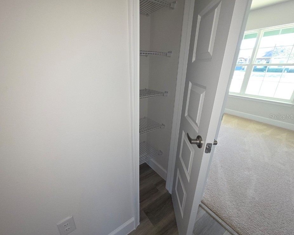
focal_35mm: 14
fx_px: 122
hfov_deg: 100.6
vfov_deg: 88.0
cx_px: 137
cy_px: 117
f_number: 1.9
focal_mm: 2.2
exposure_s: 1/60
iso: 100
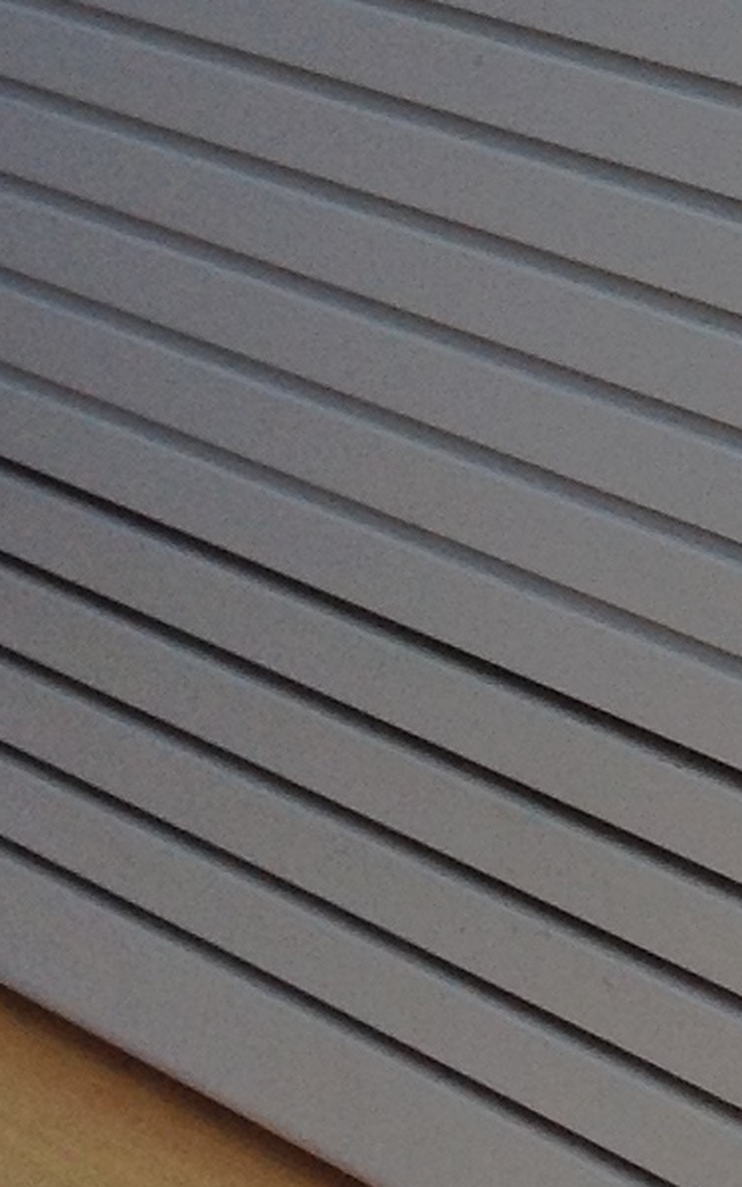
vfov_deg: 12.4
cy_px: -603
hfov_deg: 8.2
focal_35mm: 160
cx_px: 607
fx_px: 5177
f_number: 2.4
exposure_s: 1/181
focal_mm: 4.28
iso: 50
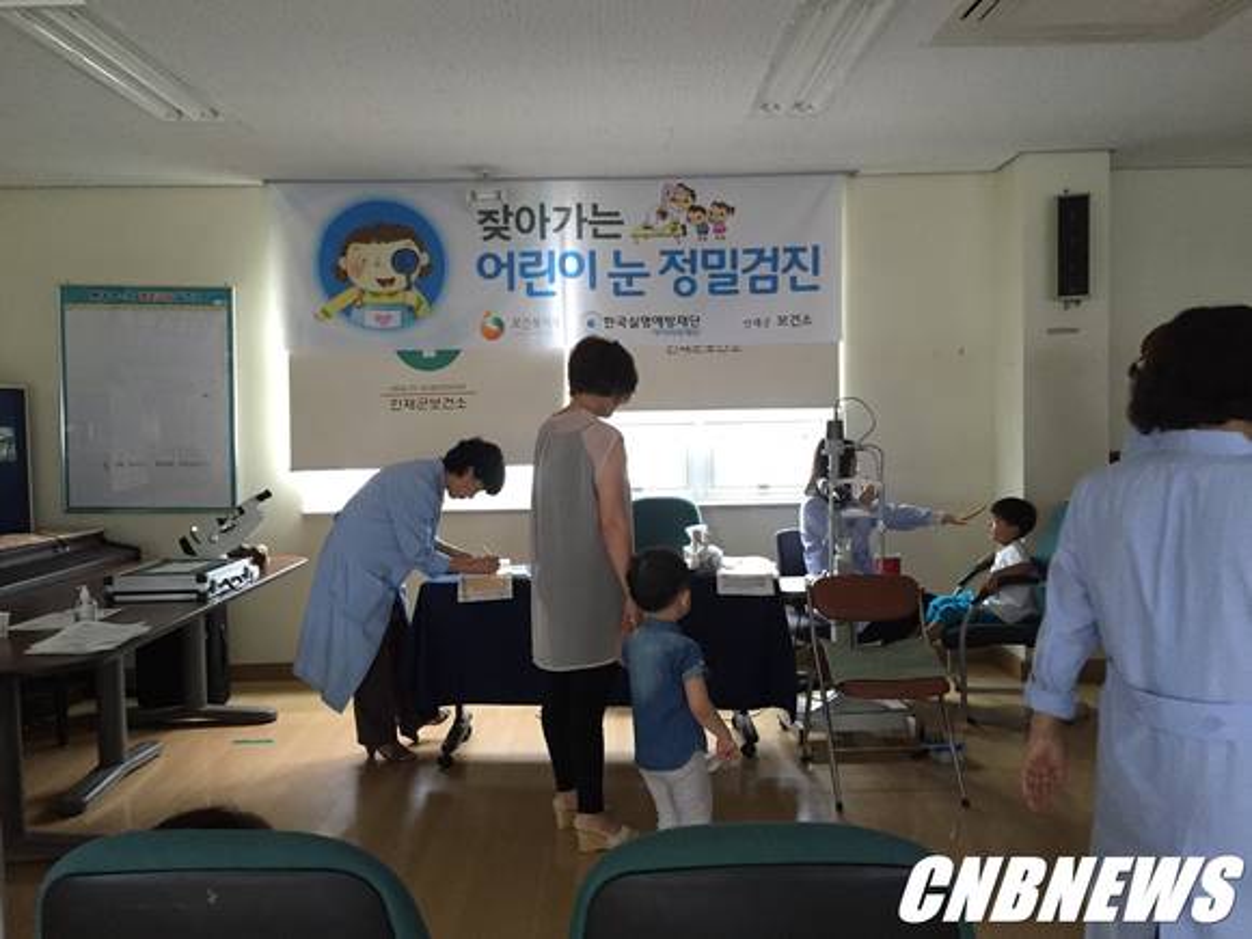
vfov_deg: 48.2
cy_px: 470
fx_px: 1049
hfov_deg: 61.7
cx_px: 626
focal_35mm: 29
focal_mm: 4.15
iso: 200
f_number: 2.2
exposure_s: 1/30
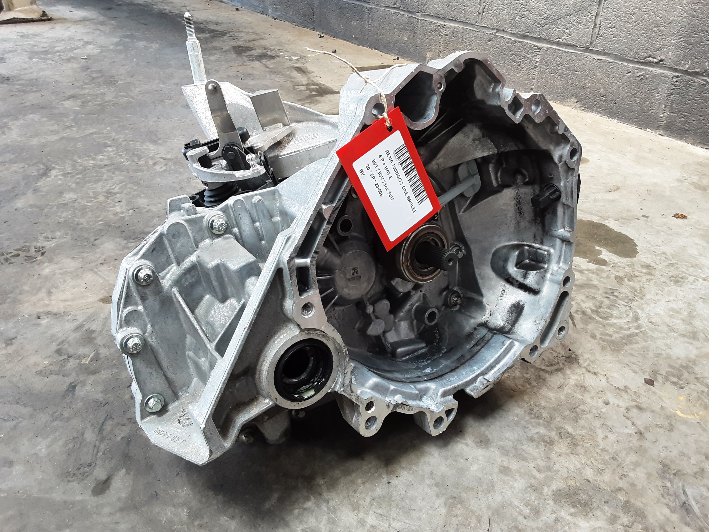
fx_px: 553
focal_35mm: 27
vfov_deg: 51.4
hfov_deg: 65.3
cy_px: 266
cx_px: 354
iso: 80
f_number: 1.9
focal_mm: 2.91
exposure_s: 1/50
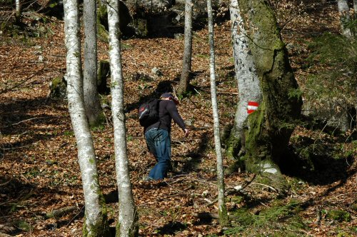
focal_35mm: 150
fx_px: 1486
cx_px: 178
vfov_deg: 9.1
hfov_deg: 13.7
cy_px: 118
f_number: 11
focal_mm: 100
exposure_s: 1/125
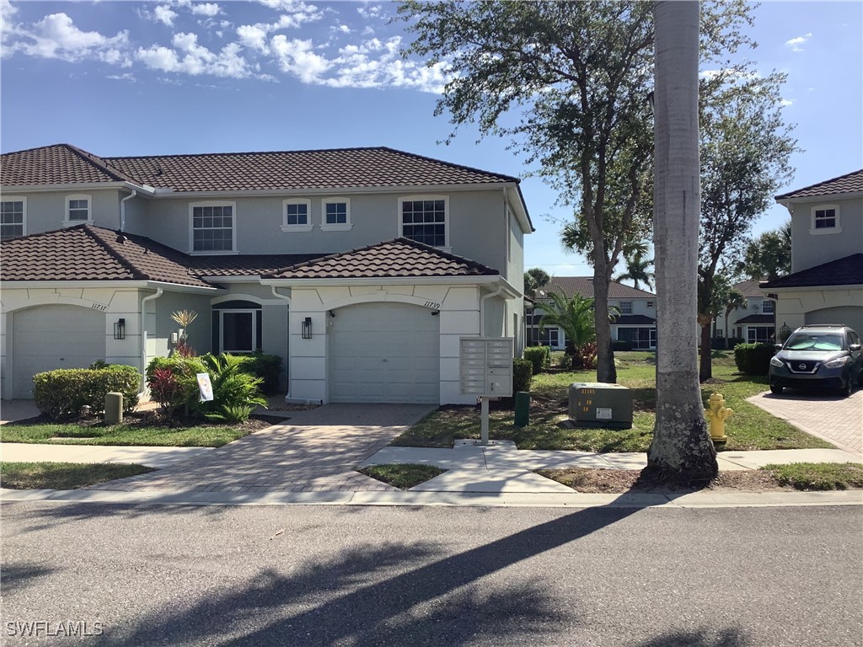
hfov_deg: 58.4
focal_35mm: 31
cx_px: 432
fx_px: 773
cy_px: 324
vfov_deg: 45.4
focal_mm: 3.3
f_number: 2.4
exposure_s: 1/1508
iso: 25
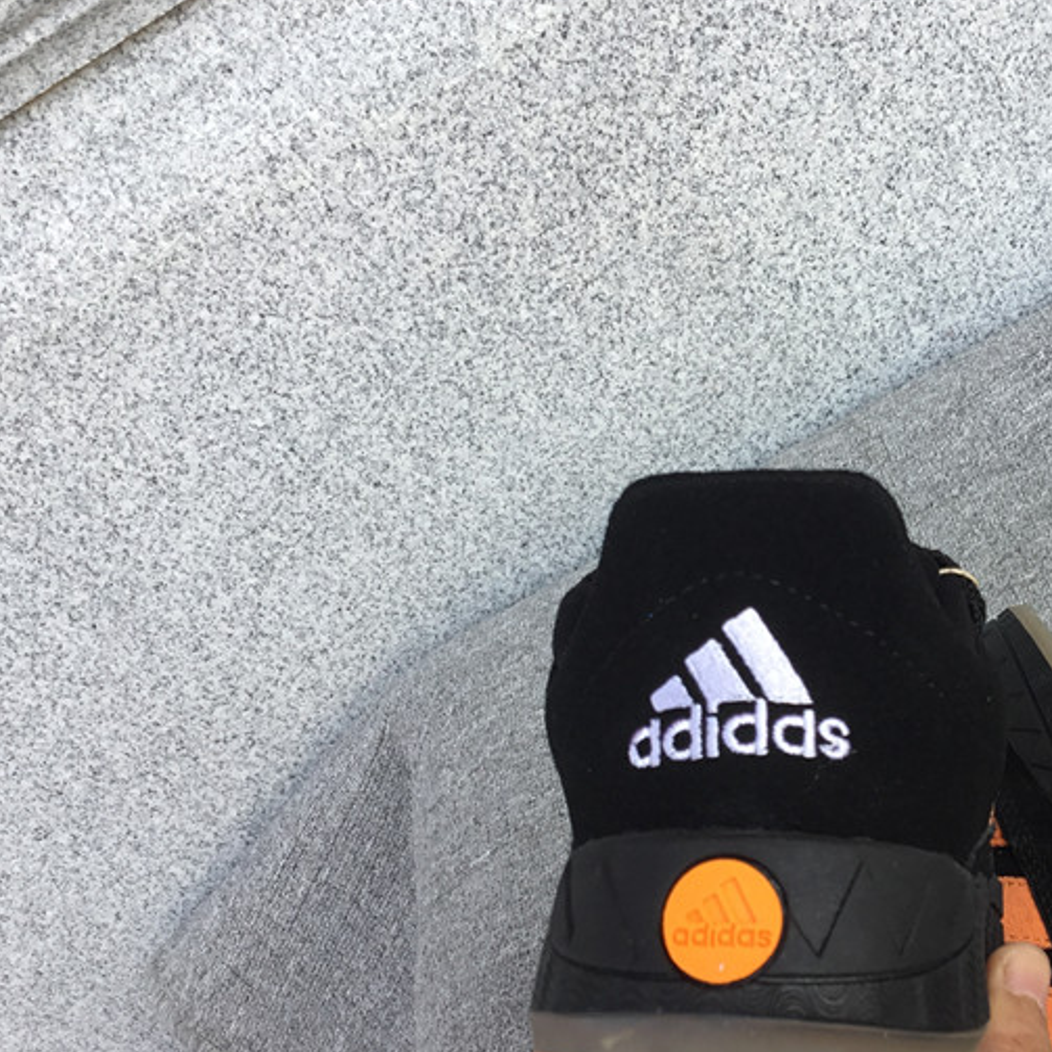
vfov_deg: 34.7
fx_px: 1685
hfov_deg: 33.8
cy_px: 574
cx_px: 824
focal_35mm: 49
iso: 25
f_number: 2.4
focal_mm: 3.3
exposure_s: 1/133
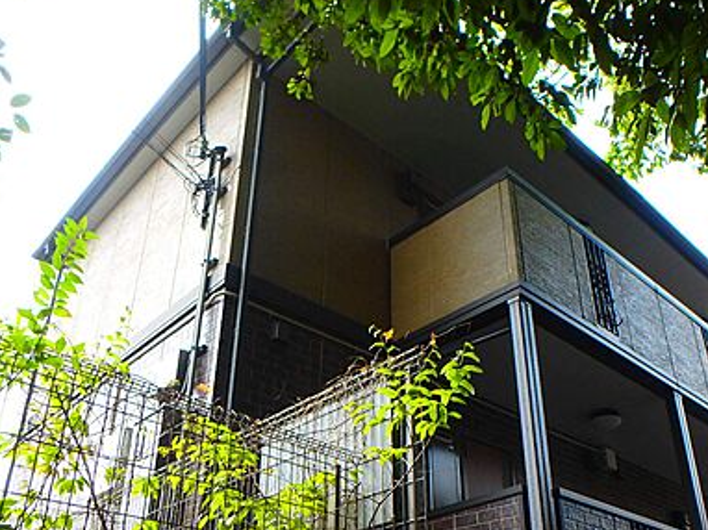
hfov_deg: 55.3
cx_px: 376
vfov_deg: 42.2
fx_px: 675
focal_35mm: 33
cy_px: 360
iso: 125
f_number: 3.5
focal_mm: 3.7
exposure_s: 1/250
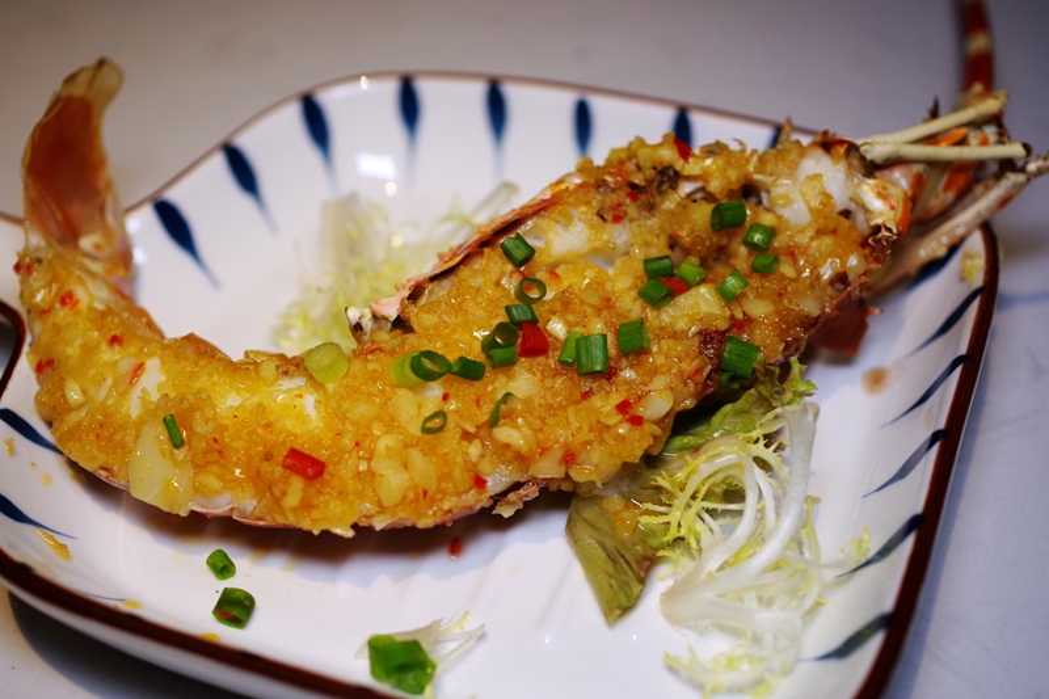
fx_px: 1515
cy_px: 350
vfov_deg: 26.0
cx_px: 524
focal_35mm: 52
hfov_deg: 38.2
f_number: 2.8
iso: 200
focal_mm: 35
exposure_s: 1/60
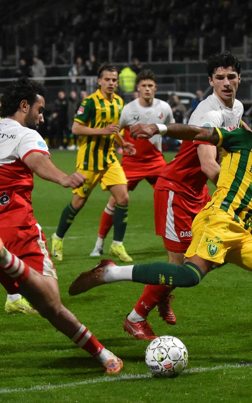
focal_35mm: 161
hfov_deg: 8.1
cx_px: 113
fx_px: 1769
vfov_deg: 13.0
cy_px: 202
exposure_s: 1/800
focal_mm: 70
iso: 4000
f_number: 2.8
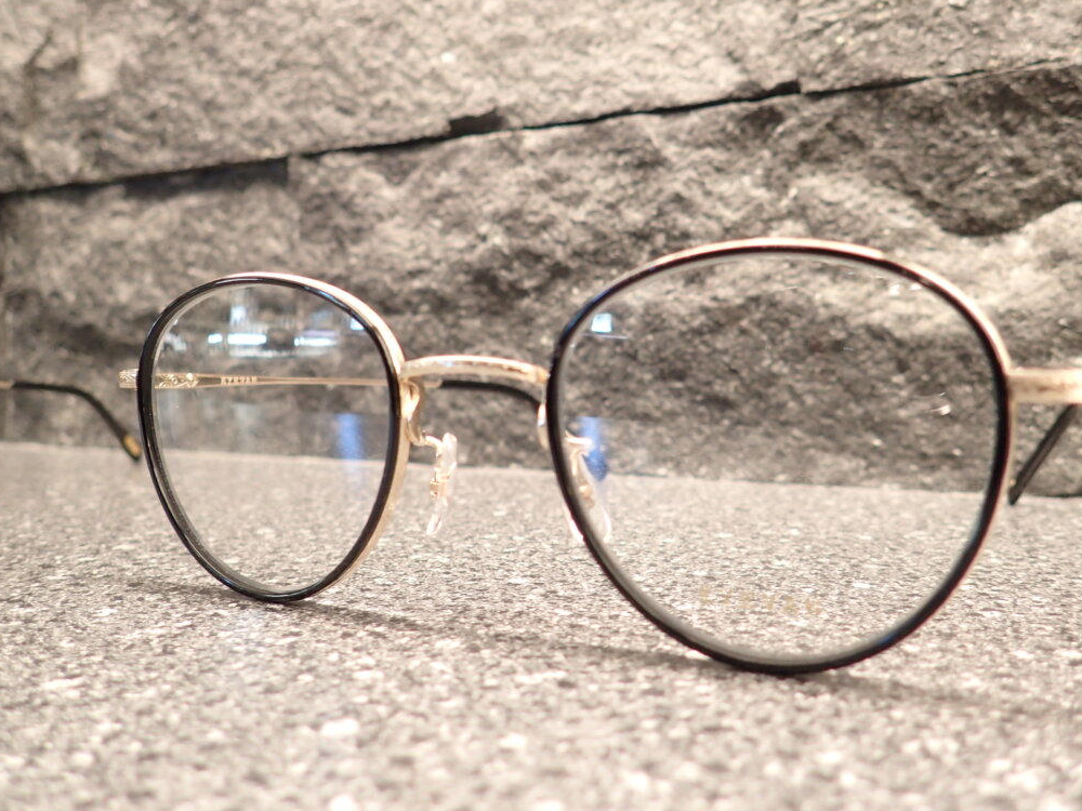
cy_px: 359
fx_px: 938
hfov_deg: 59.8
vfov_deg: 46.7
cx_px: 603
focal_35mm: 30
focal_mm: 4.5
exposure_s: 1/30
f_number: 2
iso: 250
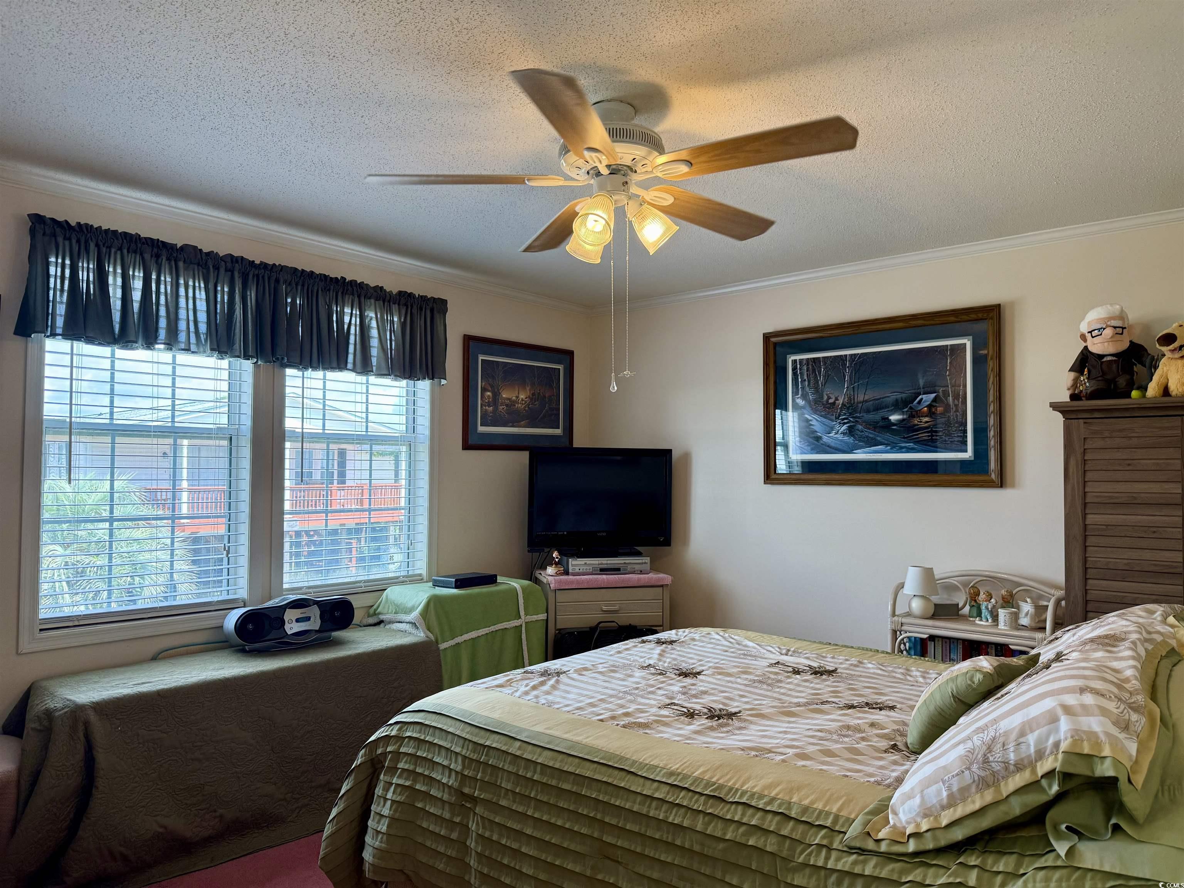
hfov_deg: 71.6
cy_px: 444
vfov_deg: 56.8
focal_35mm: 24
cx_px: 592
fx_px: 821
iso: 125
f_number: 1.78
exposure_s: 1/237
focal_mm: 6.76
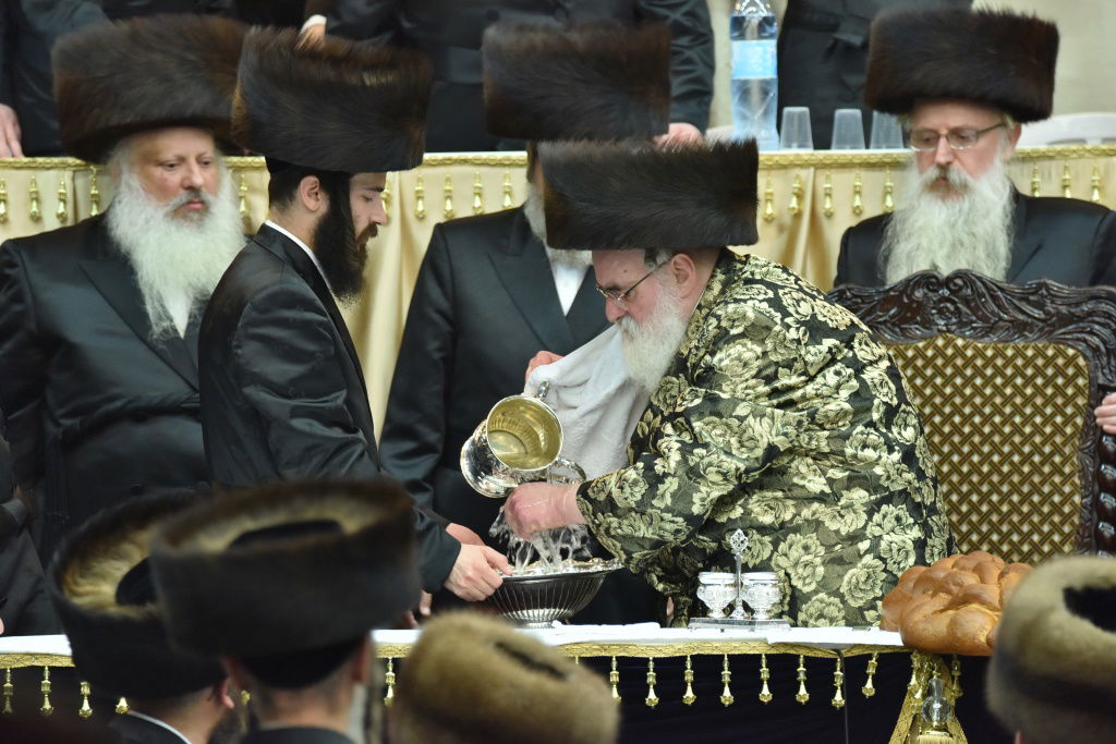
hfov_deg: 5.4
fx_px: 11781
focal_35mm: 380
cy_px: 372
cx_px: 558
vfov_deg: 3.6
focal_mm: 380
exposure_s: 1/125
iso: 2000
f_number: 6
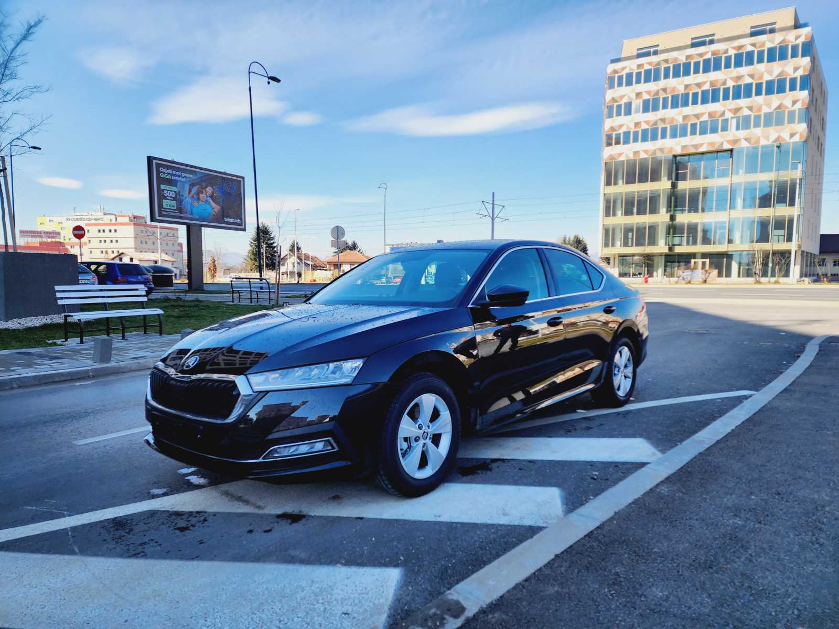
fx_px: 557
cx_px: 420
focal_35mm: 23
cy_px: 314
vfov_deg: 58.9
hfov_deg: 73.9
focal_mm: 6.4
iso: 12
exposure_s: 1/475
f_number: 1.8
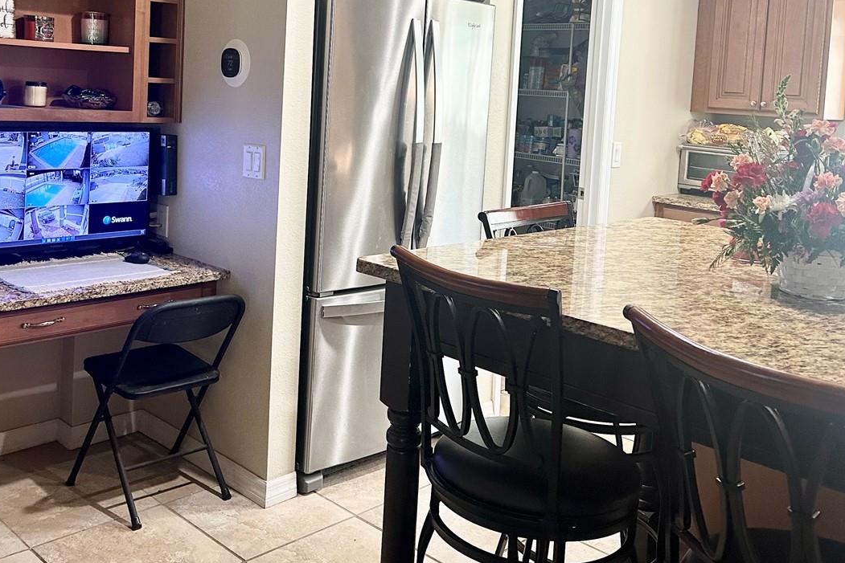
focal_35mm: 38
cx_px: 350
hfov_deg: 50.4
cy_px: 133
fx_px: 892
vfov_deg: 34.3
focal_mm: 6.86
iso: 250
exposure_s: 1/60
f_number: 1.78
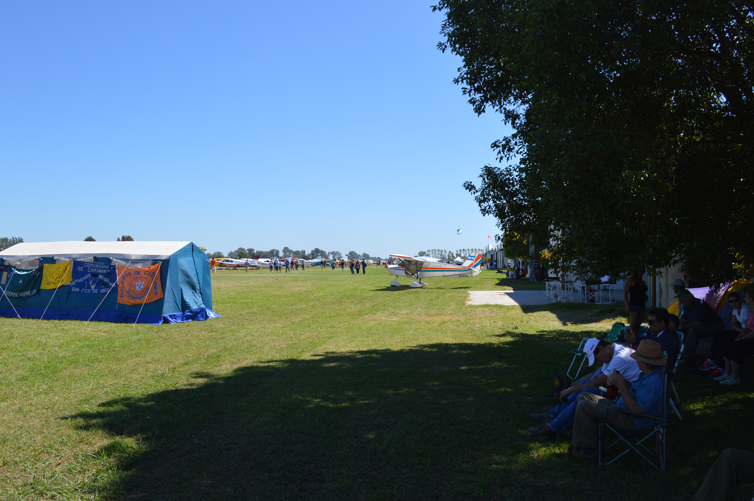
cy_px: 250
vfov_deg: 39.9
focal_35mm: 33
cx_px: 377
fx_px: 691
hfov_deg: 57.3
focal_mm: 22
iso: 100
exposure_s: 1/250
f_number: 8
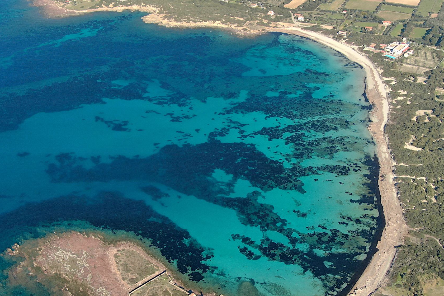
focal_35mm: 47
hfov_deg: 41.8
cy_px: 177
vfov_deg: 28.6
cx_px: 195
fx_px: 580
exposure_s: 1/320
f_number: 3.4
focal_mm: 6.48
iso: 100
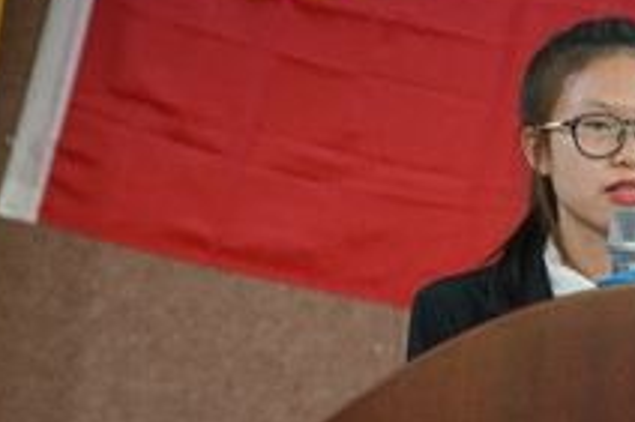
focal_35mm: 165
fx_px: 2908
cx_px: 659
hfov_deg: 12.3
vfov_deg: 8.3
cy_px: 214
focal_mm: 70
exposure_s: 1/80
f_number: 2.8
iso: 2000
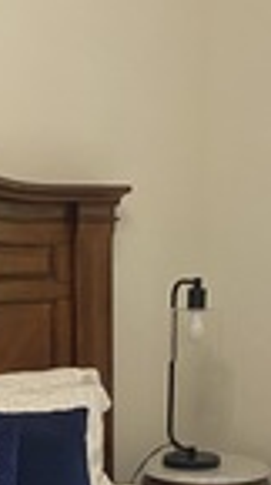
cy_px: 610
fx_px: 1259
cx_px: 90
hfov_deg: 12.3
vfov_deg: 20.2
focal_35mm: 98
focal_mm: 4.25
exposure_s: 1/60
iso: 200
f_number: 1.8
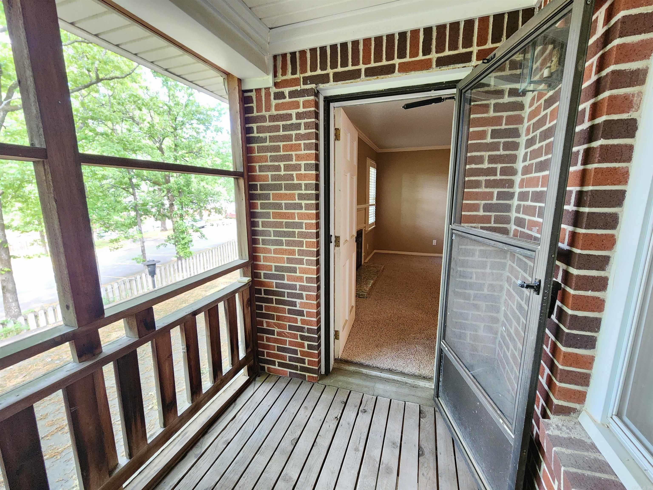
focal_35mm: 13
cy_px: 245
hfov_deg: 106.2
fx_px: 245
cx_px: 326
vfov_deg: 89.9
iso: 500
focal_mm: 2.2
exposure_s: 1/30
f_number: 2.2
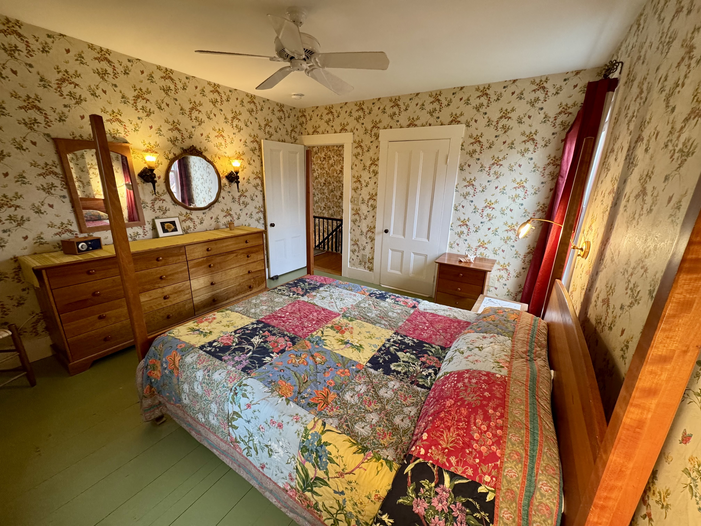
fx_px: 284
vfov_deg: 85.7
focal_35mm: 14
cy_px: 263
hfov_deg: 102.1
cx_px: 350
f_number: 2.2
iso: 250
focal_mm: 2.22
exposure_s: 1/120
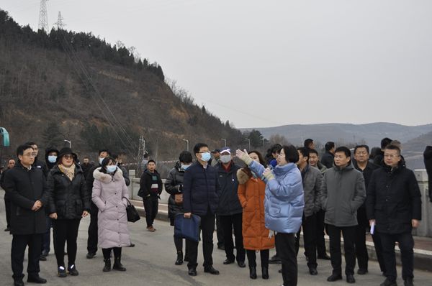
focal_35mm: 42
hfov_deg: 46.5
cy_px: 143
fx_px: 503
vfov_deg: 31.8
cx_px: 216
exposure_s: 1/200
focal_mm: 28
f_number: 4.5
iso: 200
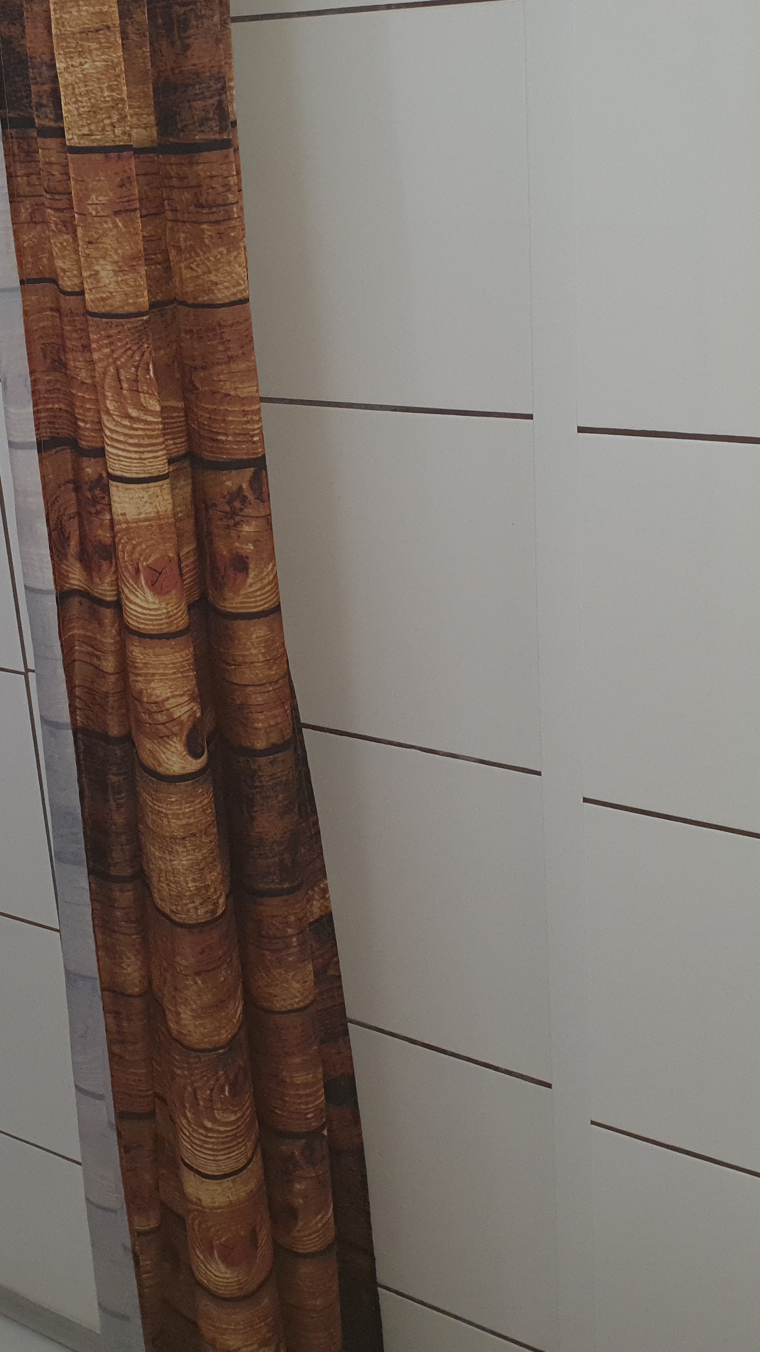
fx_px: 1756
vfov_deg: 42.1
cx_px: 213
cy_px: 645
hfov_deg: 24.2
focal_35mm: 49
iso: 125
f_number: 2.4
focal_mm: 4.32
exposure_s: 1/50
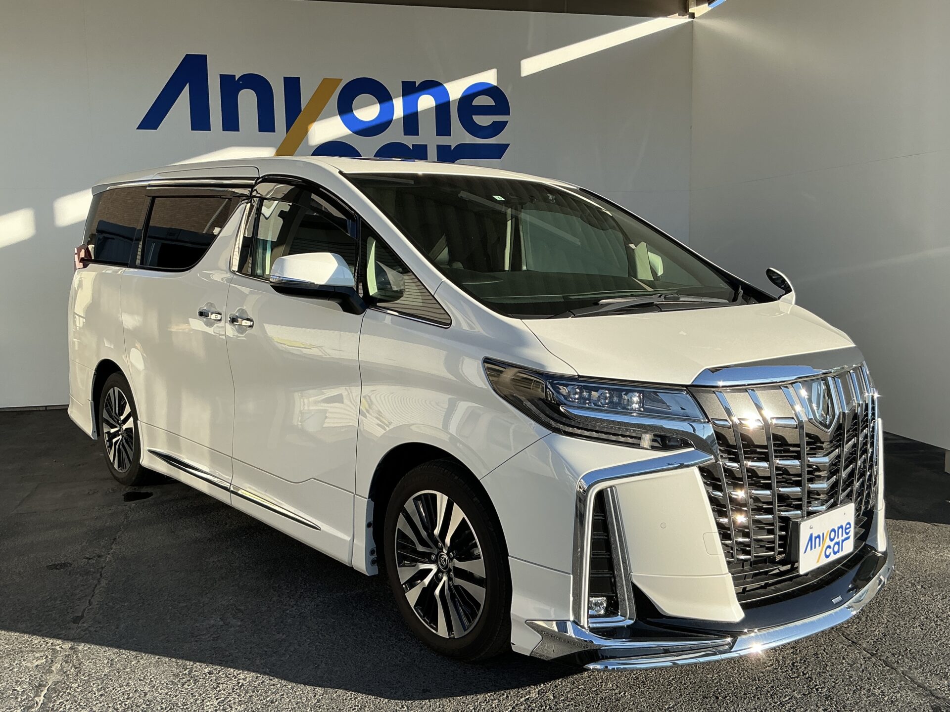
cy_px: 356
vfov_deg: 48.2
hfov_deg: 61.7
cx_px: 475
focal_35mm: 29
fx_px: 796
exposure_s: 1/898
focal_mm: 3
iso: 25
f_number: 1.8
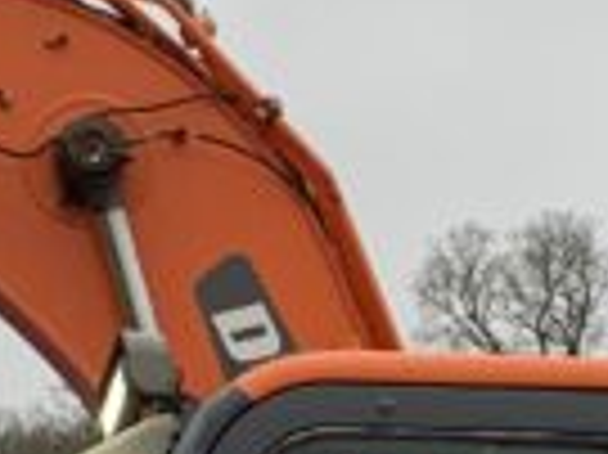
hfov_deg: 9.0
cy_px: 593
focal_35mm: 220
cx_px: 360
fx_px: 3861
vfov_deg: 6.7
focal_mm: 3
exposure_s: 1/122
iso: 40
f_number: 1.8
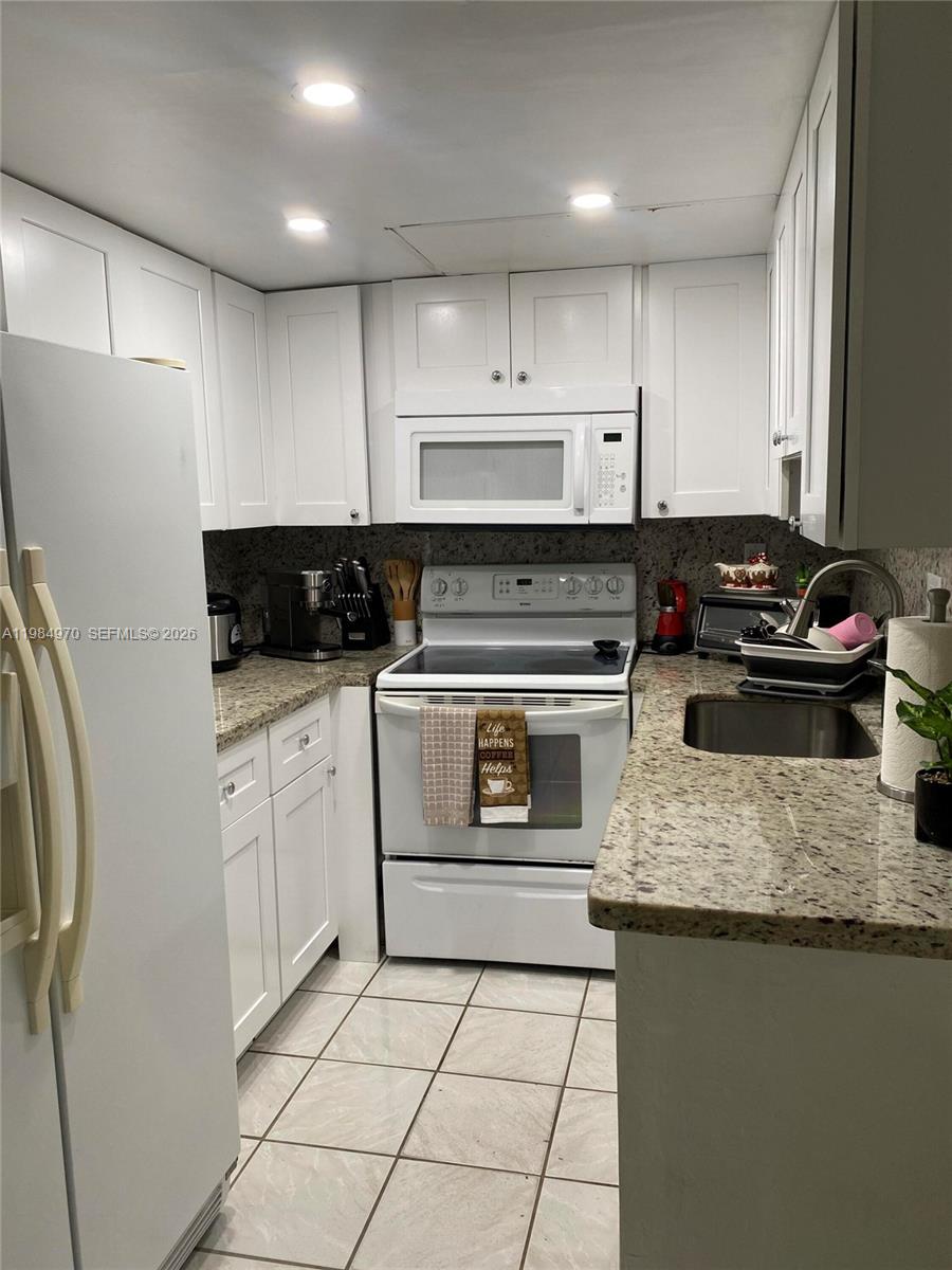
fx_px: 953
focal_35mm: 26
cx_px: 476
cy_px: 635
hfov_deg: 53.1
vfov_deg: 67.3
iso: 64
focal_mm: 4.25
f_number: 1.8
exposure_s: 1/60
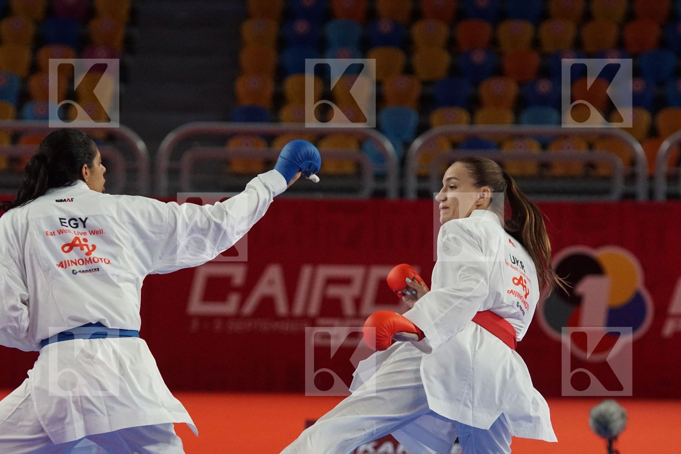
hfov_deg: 9.1
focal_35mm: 225
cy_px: 227
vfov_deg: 6.1
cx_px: 340
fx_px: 4256
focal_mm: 150
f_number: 3.2
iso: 3200
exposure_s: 1/2000
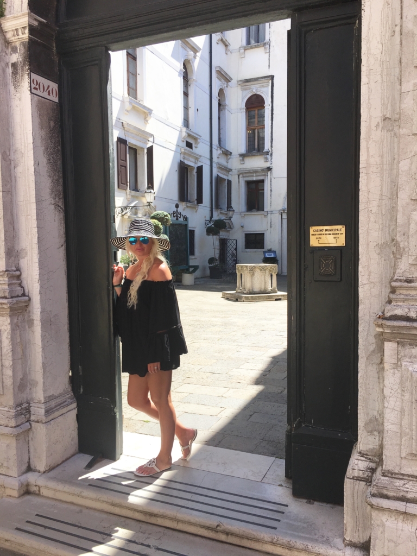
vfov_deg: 61.7
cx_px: 208
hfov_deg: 48.2
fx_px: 466
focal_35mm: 29
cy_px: 278
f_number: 2.2
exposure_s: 1/793
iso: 25
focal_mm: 4.15
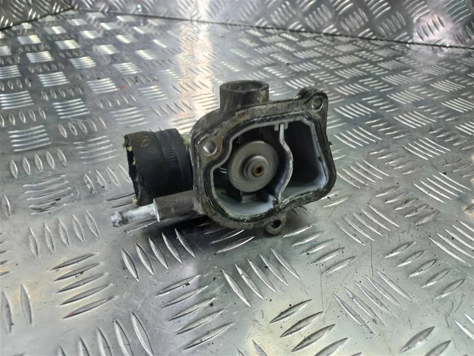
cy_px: 178
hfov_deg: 69.4
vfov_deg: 54.9
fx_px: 342
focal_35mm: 25
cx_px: 237
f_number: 1.8
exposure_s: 1/50
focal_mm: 4.6
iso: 64
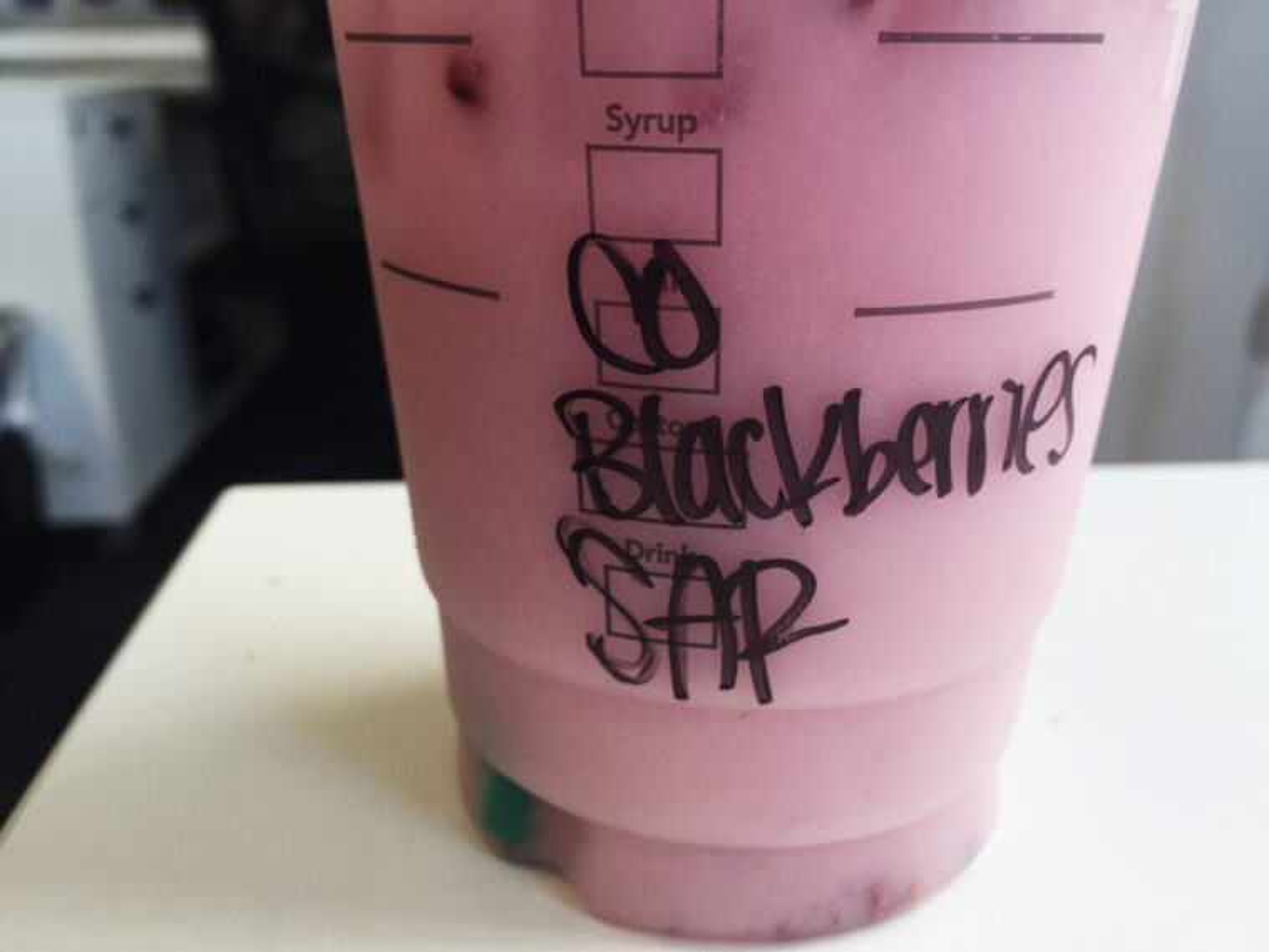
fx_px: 1063
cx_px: 634
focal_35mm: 29
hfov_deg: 61.6
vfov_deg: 48.3
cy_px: 476
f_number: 2.2
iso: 32
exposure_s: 1/60
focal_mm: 4.15
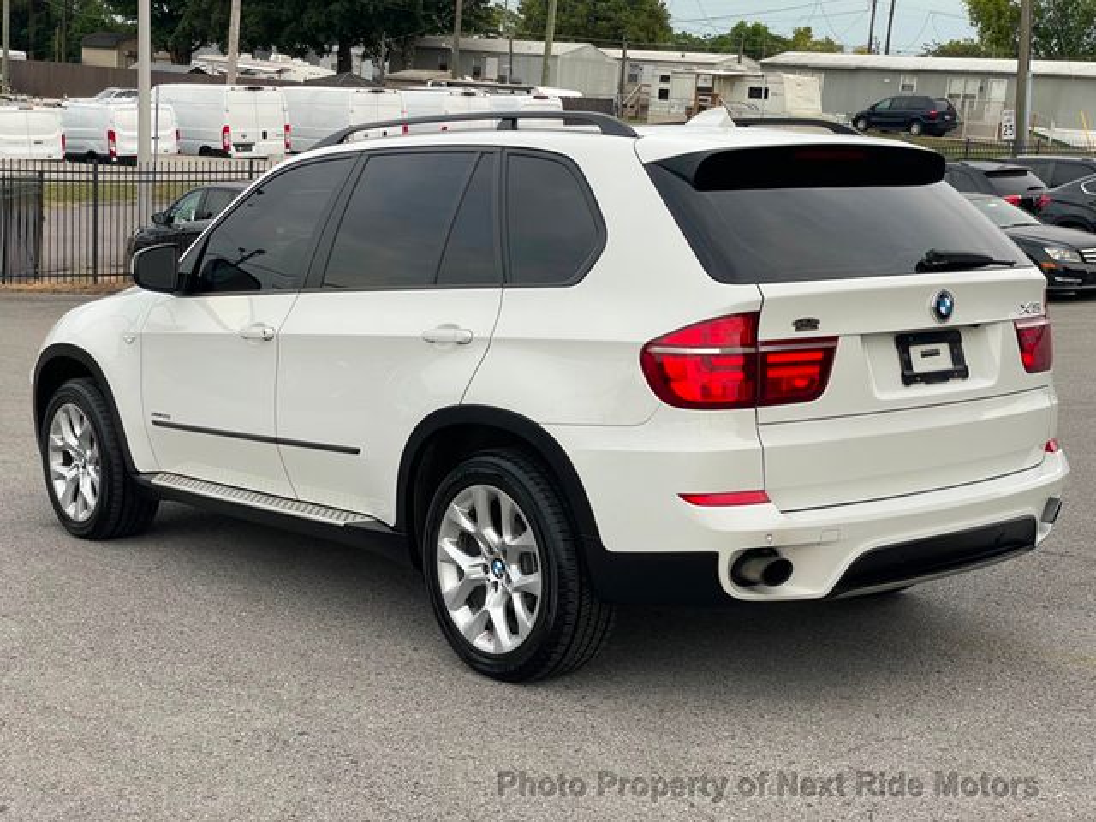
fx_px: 1646
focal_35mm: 52
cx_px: 548
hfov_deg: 36.8
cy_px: 411
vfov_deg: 28.0
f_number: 2
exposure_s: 1/130
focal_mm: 6
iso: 25
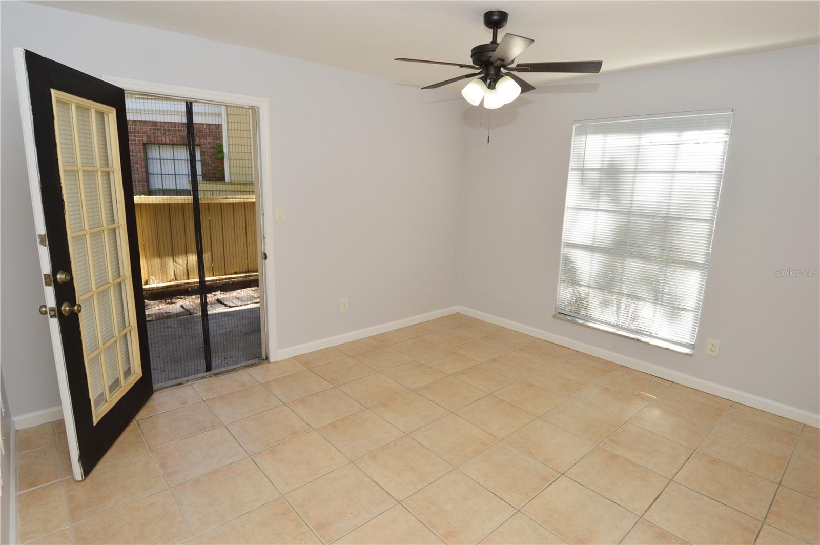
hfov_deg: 90.1
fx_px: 410
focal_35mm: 18
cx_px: 410
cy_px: 272
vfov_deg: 67.3
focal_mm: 12
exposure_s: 1/125
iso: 320
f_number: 5.6
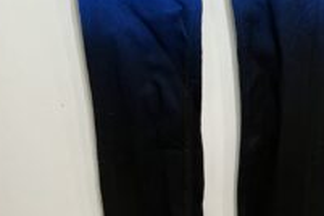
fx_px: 522
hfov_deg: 34.2
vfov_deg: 22.4
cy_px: -3
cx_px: 218
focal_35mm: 58
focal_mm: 3.99
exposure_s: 1/50
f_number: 1.8
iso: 160
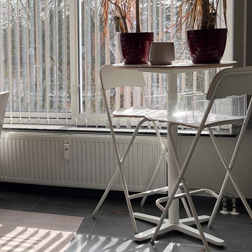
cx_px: -40
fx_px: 527
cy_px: 88
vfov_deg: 26.8
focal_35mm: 64
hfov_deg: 24.6
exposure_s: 1/577
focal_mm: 5.1
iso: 50
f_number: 1.6
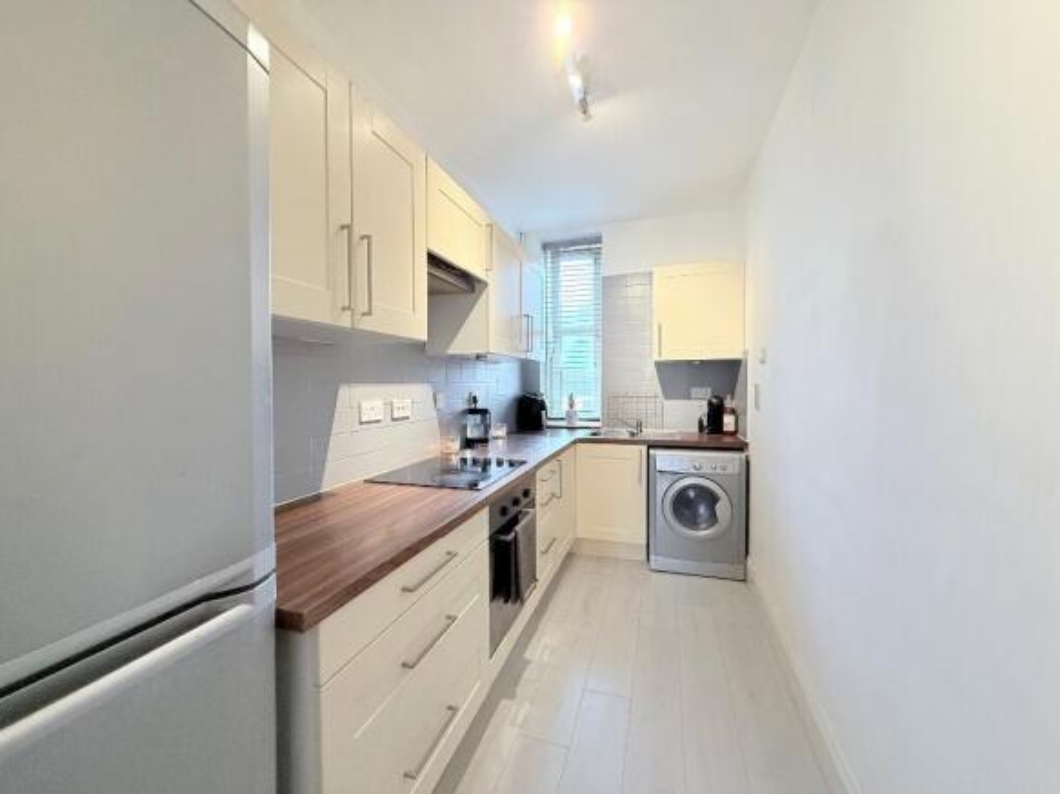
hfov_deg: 102.1
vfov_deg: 85.7
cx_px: 530
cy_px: 397
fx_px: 429
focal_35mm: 14
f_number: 2.2
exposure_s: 1/100
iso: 320
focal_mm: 2.22
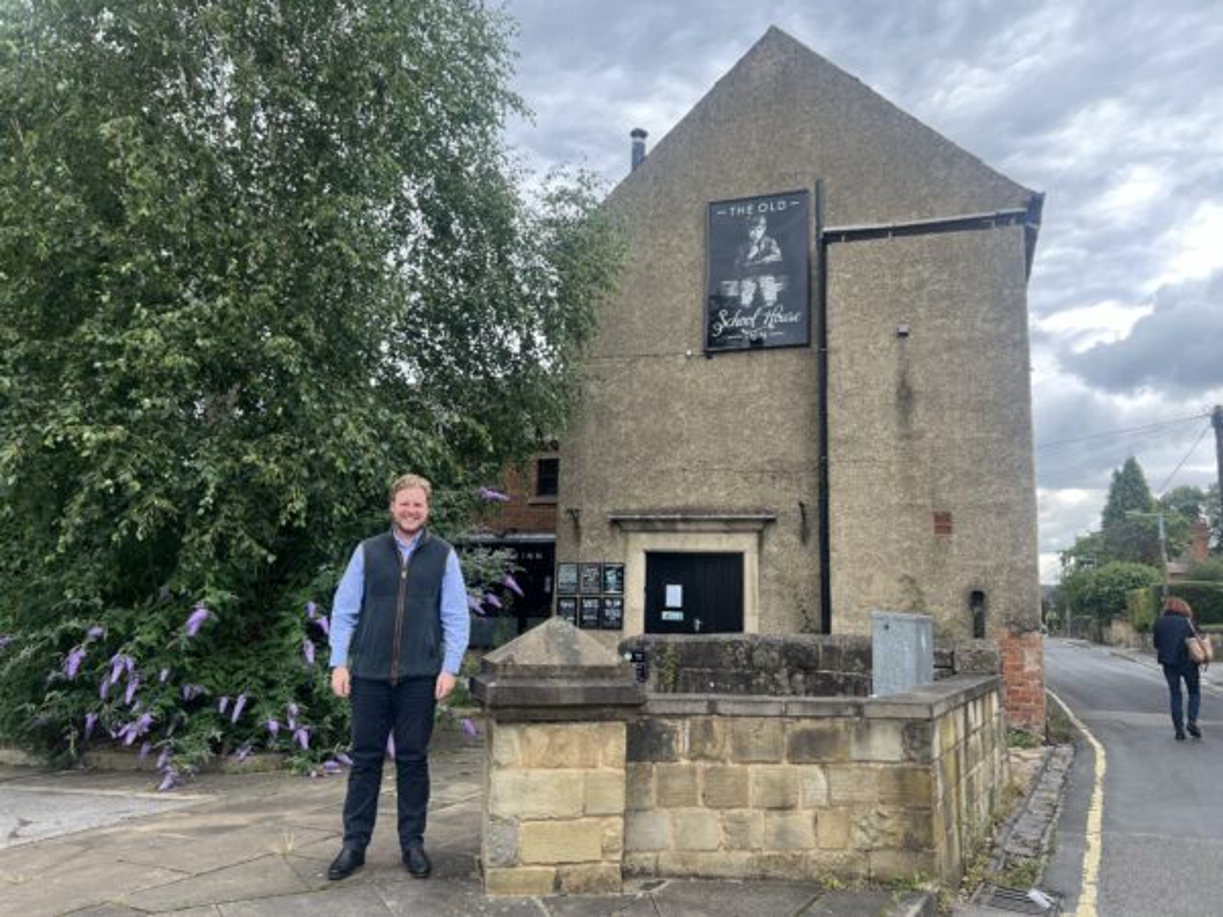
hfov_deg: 67.3
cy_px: 458
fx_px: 919
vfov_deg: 53.1
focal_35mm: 26
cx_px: 612
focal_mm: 5.7
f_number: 1.5
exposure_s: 1/439
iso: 50
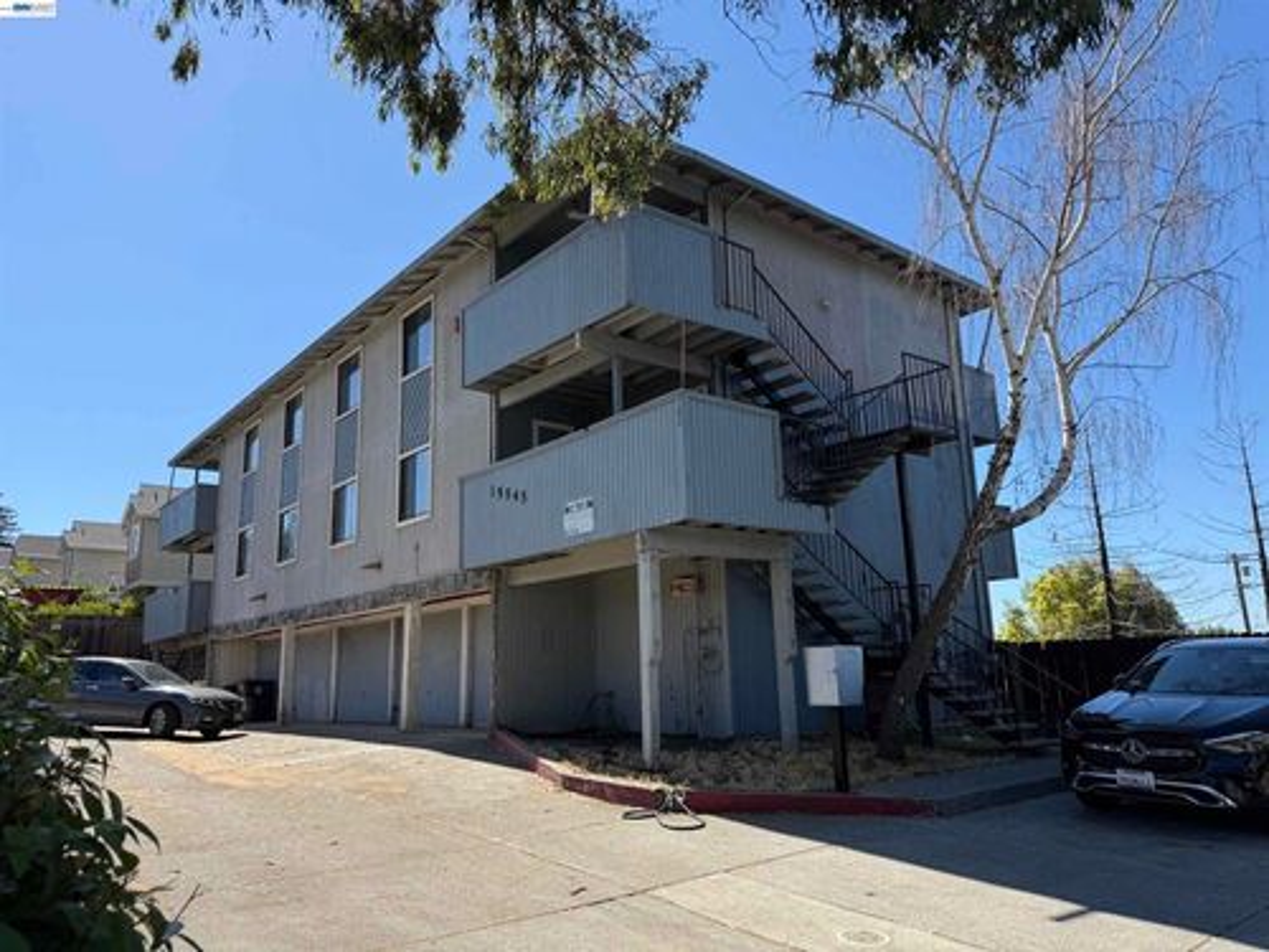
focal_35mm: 24
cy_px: 476
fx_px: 880
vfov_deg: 56.8
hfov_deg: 71.6
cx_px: 634
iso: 80
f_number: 1.78
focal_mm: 6.76
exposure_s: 1/2907
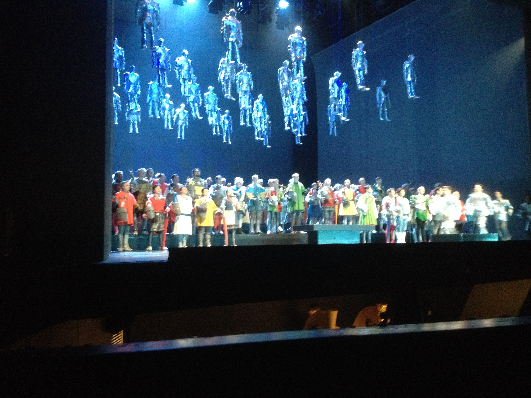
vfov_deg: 40.7
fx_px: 537
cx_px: 266
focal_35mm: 35
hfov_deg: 52.6
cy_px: 199
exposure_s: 1/15
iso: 500
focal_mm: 4.28
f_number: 2.4
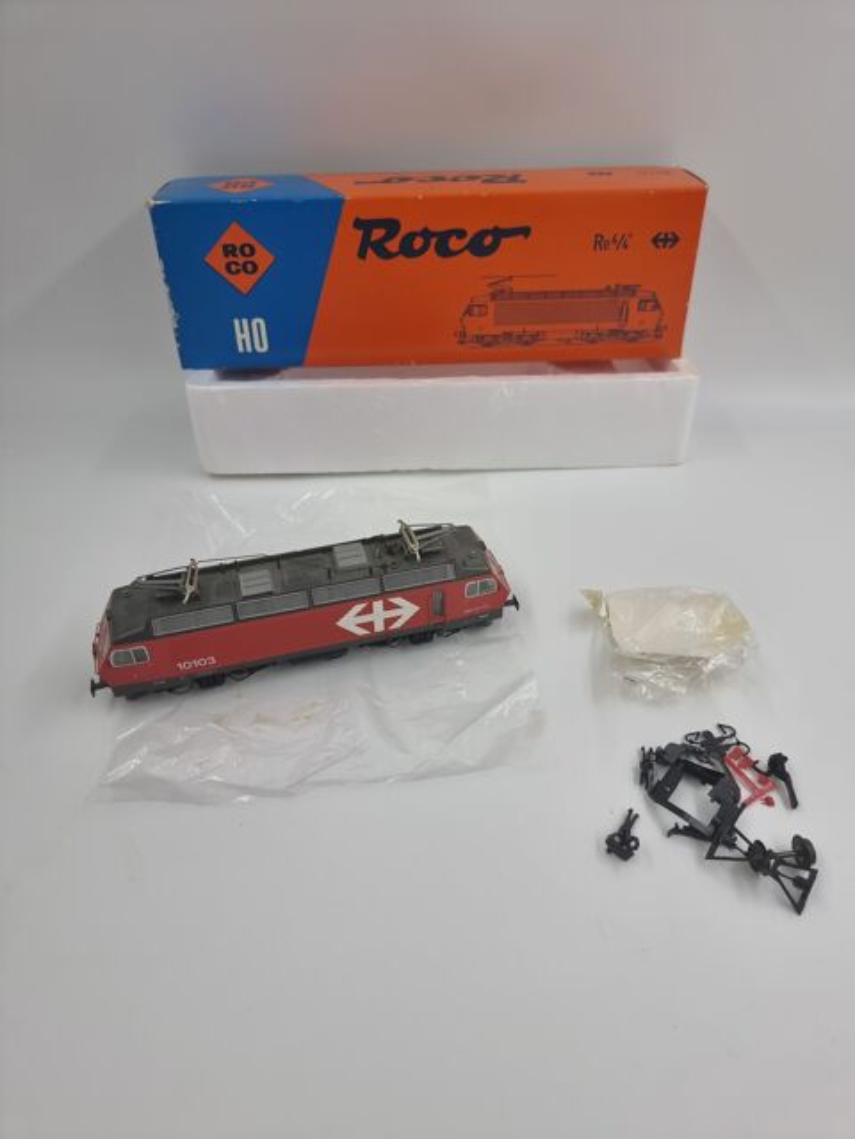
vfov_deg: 71.6
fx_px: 790
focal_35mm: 24
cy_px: 570
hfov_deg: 56.8
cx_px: 428
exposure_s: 1/178
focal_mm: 6.7
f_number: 1.8
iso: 50
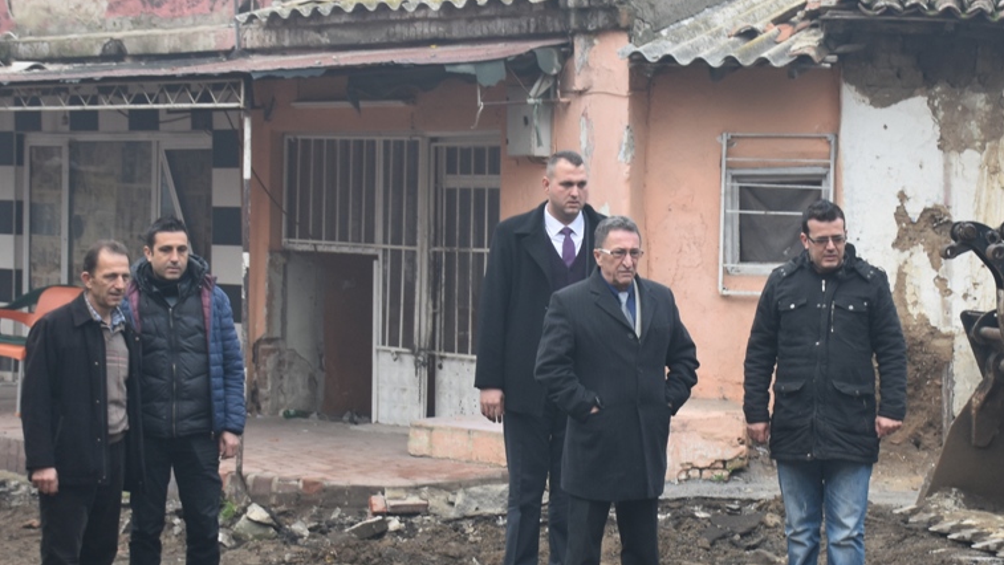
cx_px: 626
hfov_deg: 20.9
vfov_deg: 11.9
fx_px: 2716
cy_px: 342
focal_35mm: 102
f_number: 5
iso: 200
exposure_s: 1/100
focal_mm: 32
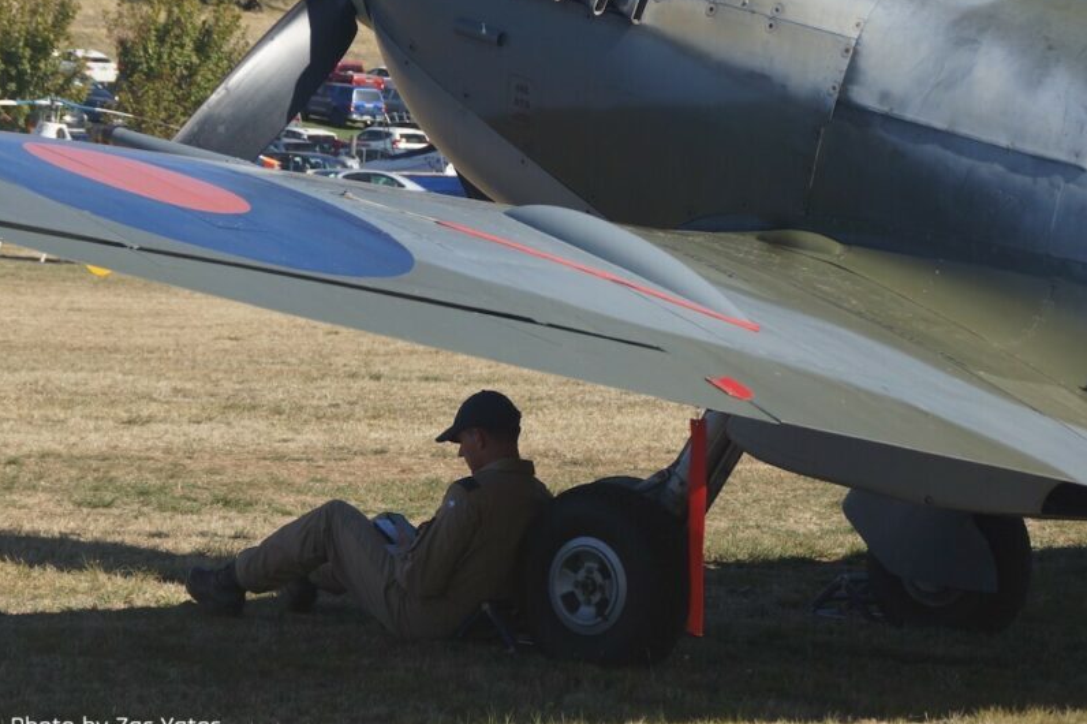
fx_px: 4074
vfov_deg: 10.1
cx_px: 672
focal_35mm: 135
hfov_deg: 15.2
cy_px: 316
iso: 100
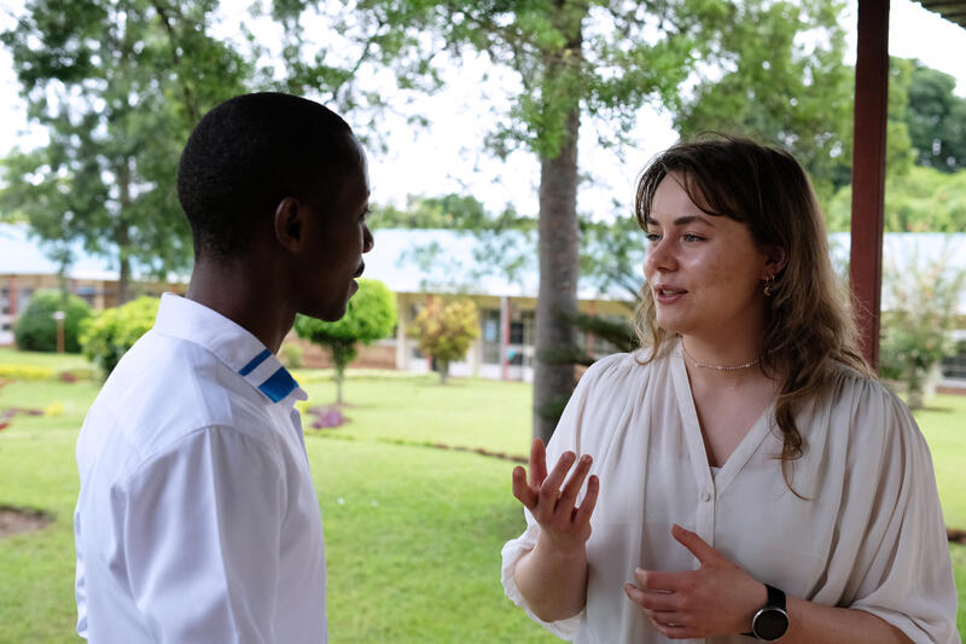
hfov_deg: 43.6
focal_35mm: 45
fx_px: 1207
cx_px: 483
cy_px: 322
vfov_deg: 29.9
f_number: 3.2
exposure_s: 1/1000
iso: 1600
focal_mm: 30
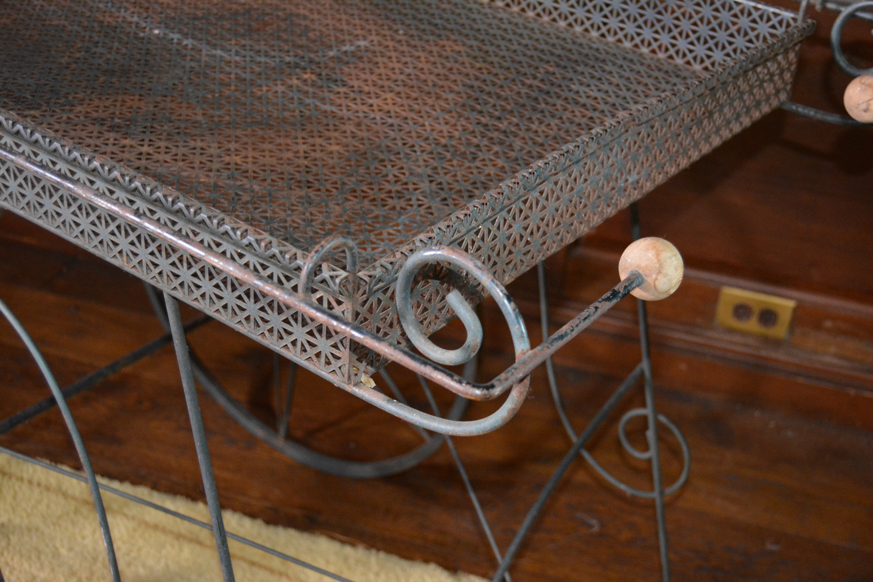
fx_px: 1273
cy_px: 291
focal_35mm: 52
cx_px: 436
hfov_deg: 37.9
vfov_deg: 25.8
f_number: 4.5
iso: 3200
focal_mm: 35
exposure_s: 1/60
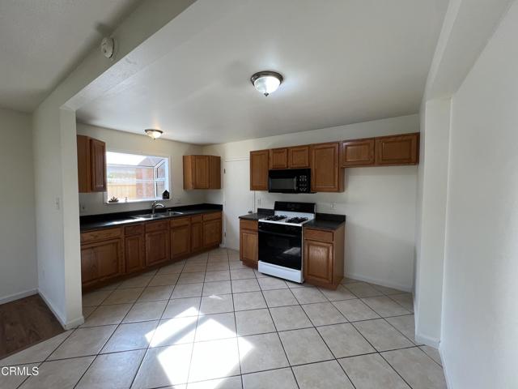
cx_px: 259
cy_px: 194
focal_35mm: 13
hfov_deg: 106.2
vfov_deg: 89.9
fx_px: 195
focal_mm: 1.57
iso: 80
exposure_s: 1/120
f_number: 1.8
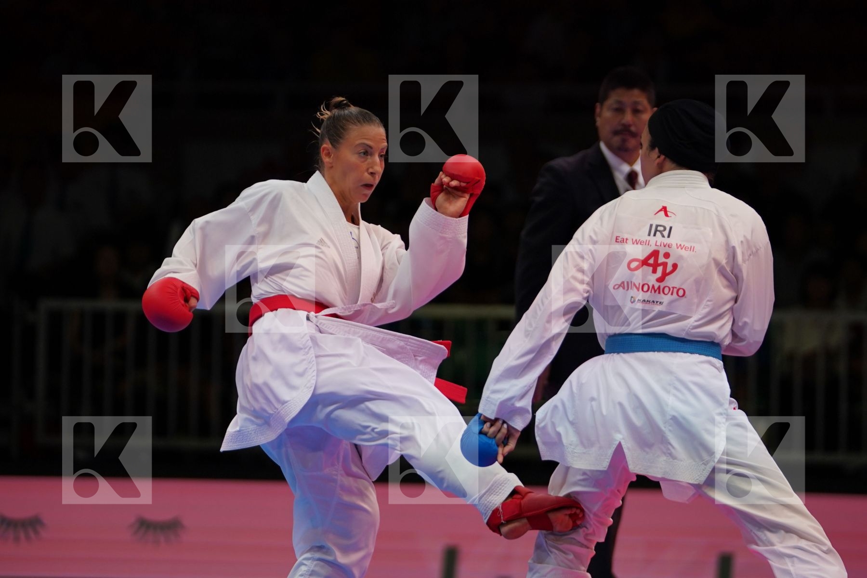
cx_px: 434
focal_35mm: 232
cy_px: 289
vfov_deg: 5.9
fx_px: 5587
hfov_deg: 8.9
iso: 500
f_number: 2.8
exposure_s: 1/1000
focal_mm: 155
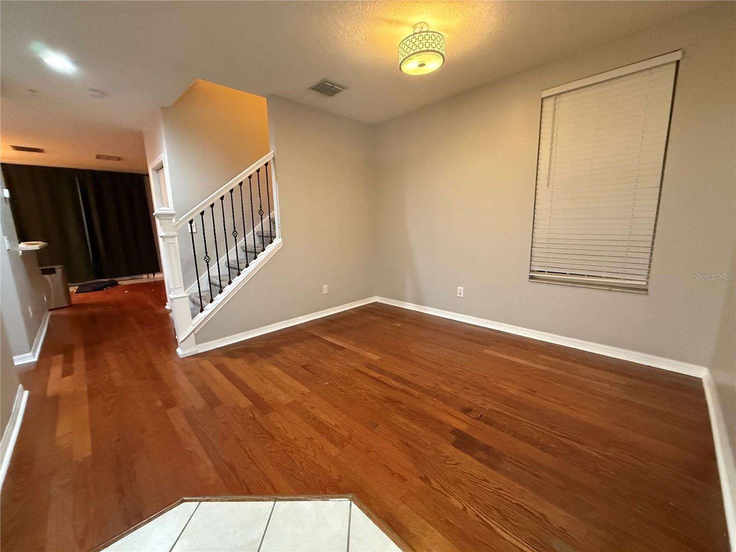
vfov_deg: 85.7
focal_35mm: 14
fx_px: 298
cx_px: 368
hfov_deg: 102.1
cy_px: 276
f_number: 2.2
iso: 800
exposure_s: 1/60
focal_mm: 2.22
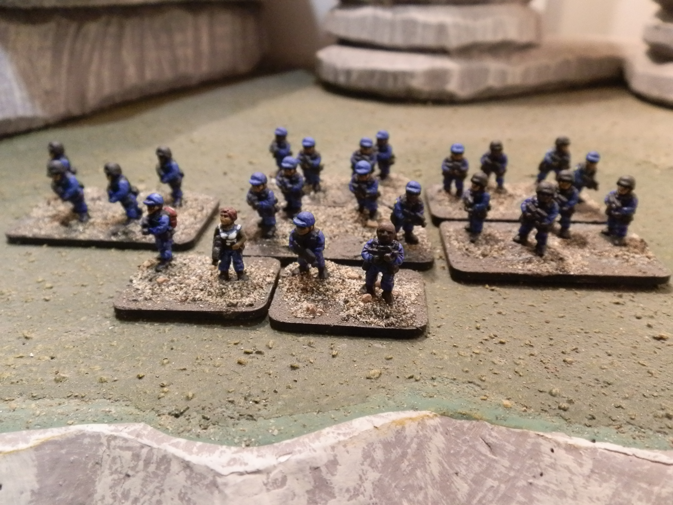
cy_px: 252
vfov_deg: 49.7
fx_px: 544
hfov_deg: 63.4
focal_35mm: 28
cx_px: 336
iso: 400
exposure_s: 1/60
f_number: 3.1
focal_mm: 5
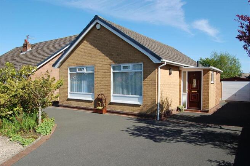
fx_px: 187
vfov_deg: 47.8
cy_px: 83
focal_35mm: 27
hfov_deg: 67.4
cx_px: 125
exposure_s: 1/320
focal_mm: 18
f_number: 9
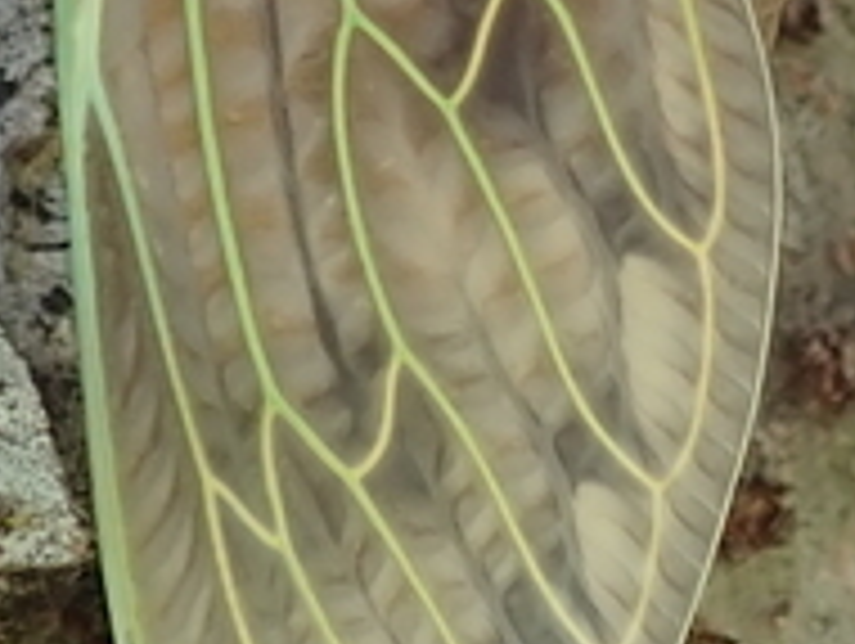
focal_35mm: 189
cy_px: -441
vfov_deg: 7.7
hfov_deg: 10.4
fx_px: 4674
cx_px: 742
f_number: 2.3
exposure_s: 1/125
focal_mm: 5.5
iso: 100
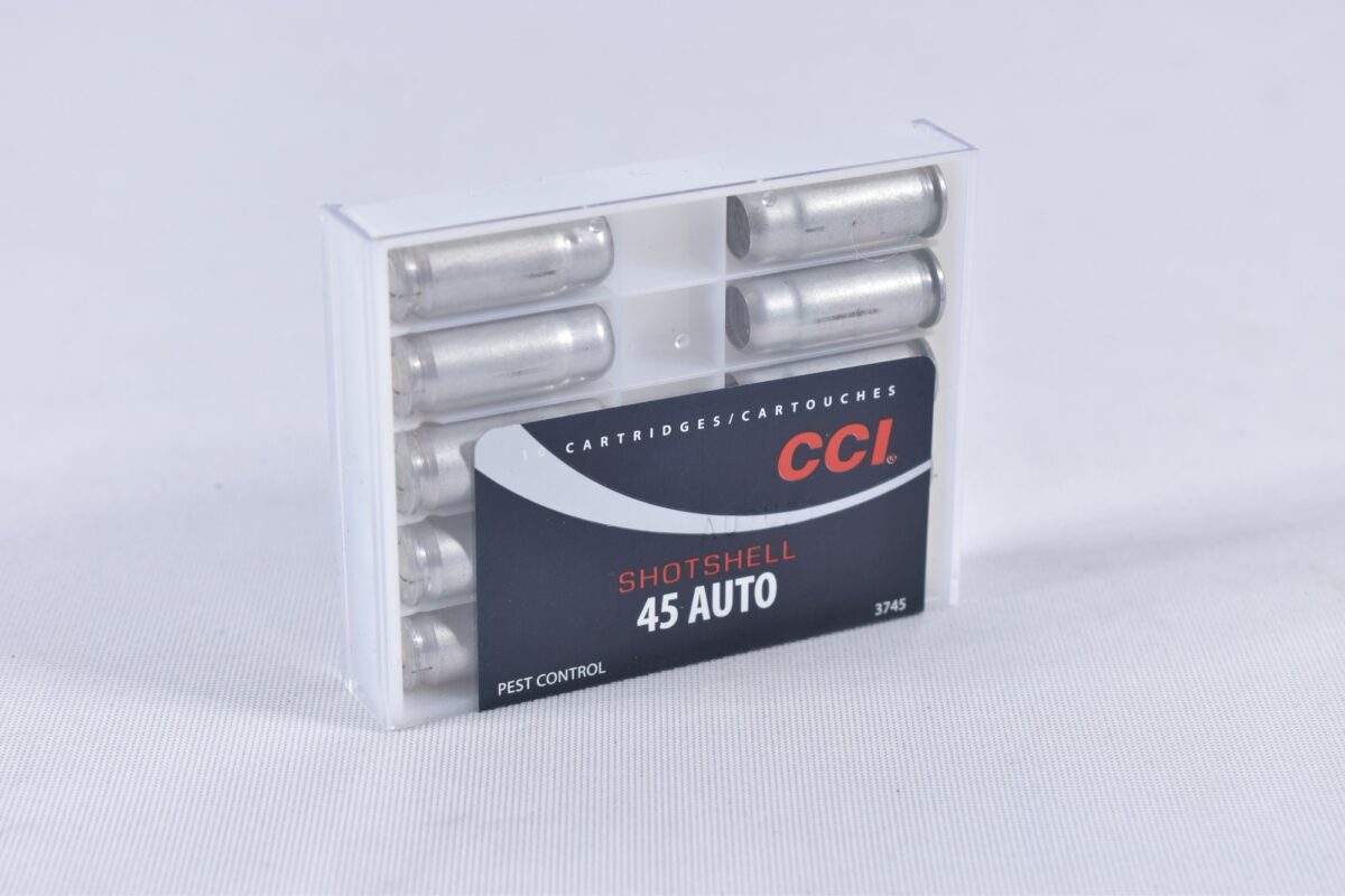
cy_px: 448
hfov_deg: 24.6
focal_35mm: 82
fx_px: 3082
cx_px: 672
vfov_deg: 16.6
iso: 640
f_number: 5.6
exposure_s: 1/50
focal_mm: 55
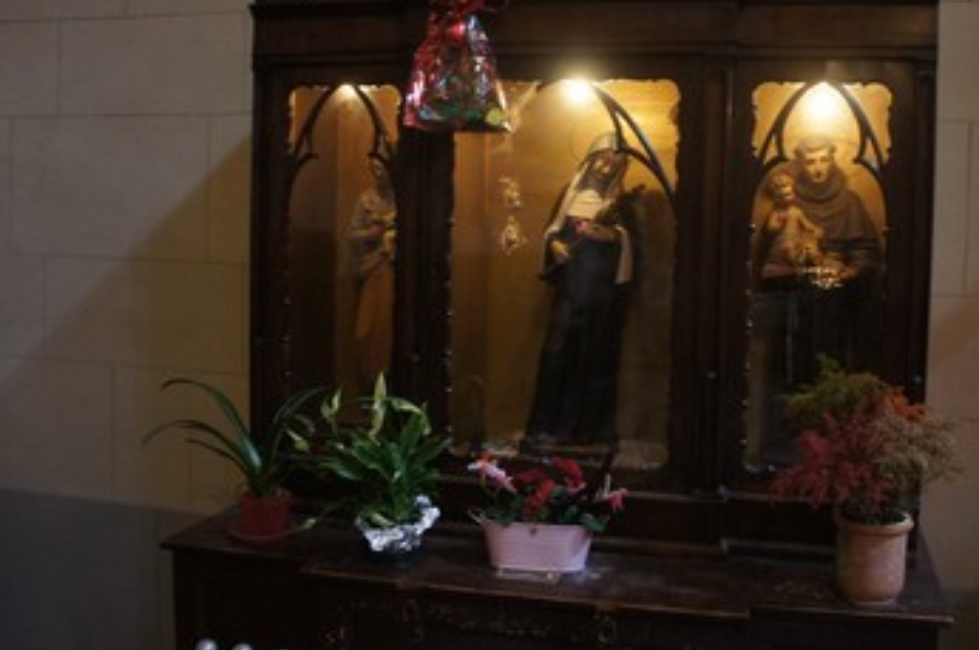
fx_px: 978
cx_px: 604
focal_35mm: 36
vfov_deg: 36.7
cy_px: 284
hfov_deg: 52.7
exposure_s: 1/50
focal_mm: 18
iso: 1600
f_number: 3.5
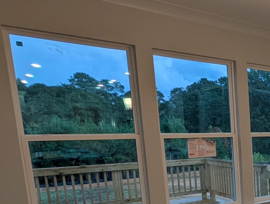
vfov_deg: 35.1
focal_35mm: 39
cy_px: 177
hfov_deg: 33.3
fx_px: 305
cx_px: 360
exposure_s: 1/120
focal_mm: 2.02
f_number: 1.7
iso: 98
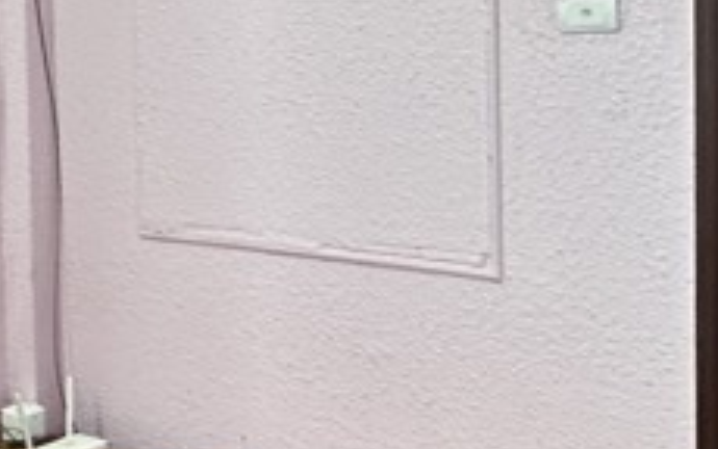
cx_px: 112
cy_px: 84
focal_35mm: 66
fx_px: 1292
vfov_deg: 19.5
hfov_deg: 30.1
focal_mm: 2.22
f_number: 2.2
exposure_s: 1/60
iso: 800
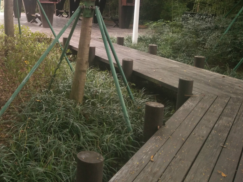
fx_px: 253
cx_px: 42
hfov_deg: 47.9
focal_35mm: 36
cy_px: 32
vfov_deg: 38.0
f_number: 2.2
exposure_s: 1/33.3
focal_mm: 3.66
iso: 72
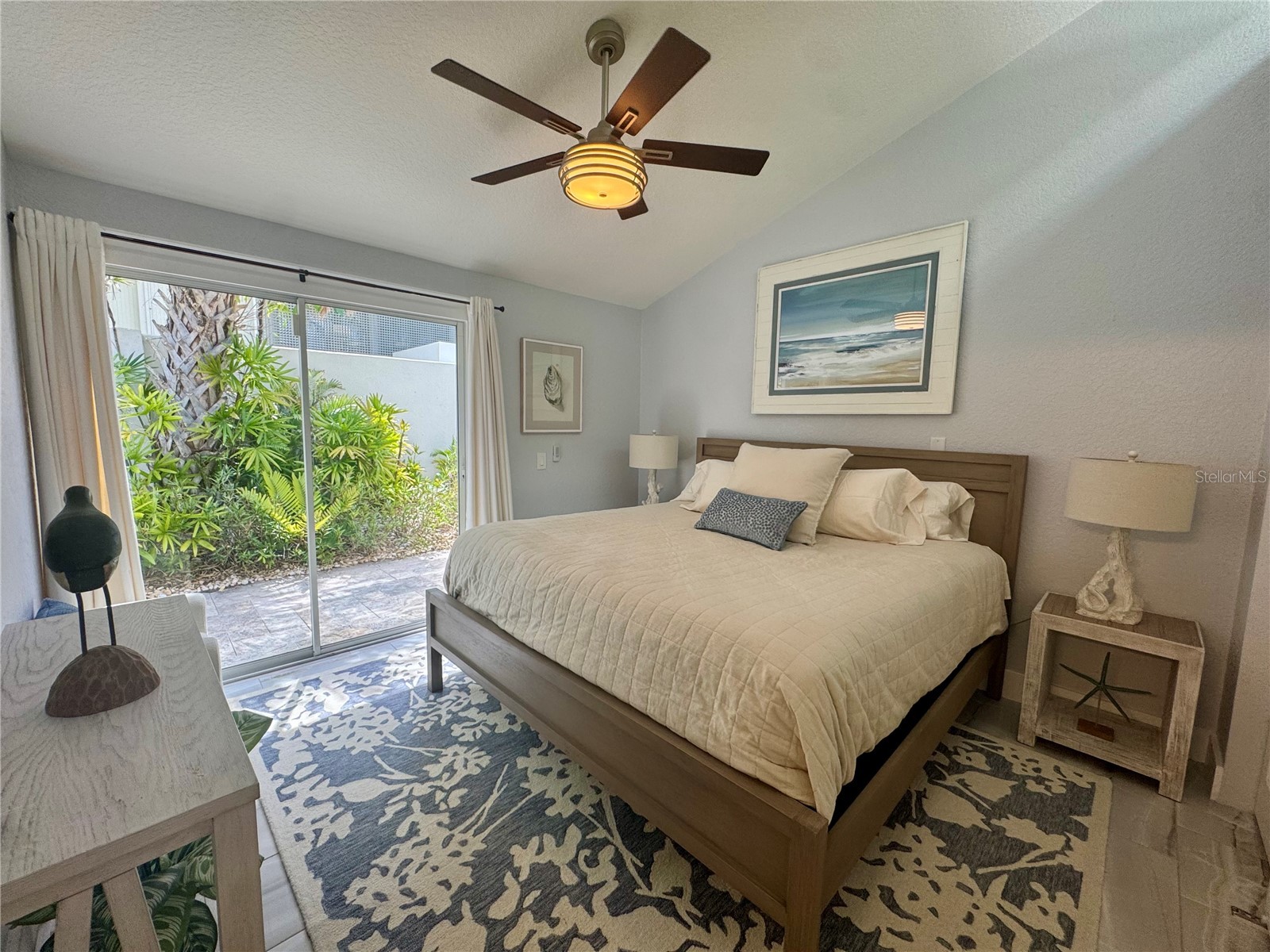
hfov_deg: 102.1
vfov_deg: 85.7
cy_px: 476
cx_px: 635
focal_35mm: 14
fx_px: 514
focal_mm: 2.22
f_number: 2.2
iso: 64
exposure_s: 1/120
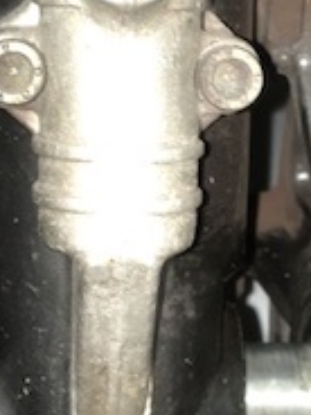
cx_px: 246
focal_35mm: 121
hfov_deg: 12.2
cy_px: 244
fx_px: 1449
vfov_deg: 16.3
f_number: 2.2
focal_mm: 4.15
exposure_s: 1/17
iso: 25
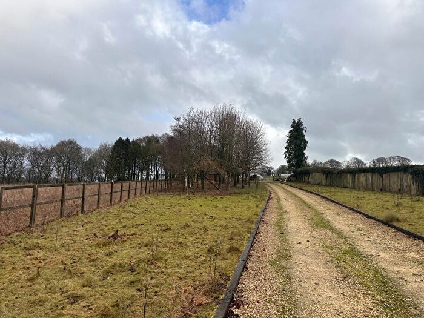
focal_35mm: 24
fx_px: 294
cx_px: 212
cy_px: 159
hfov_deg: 71.6
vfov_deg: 56.8
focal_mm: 6.86
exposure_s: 1/2809
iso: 80
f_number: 1.78
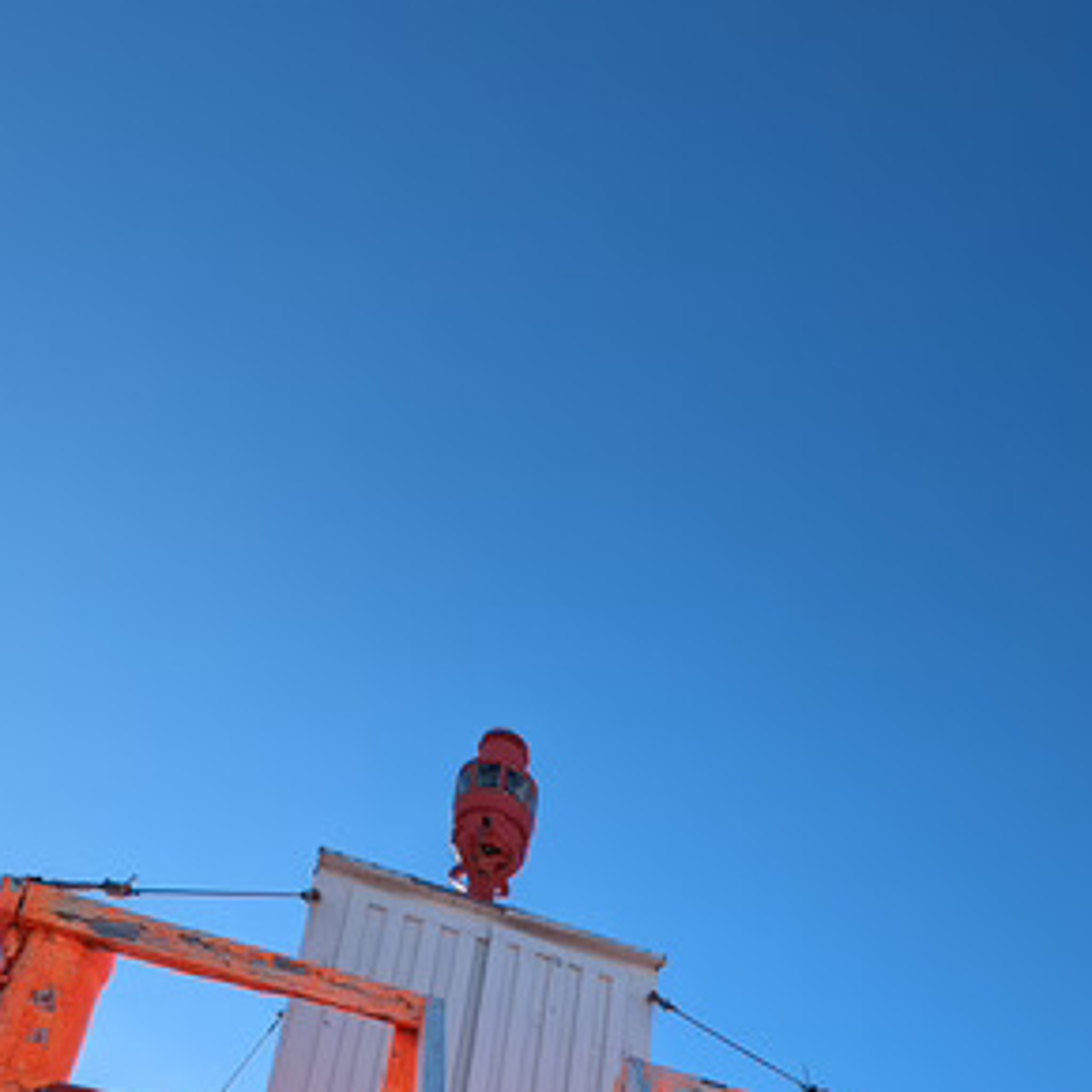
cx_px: 885
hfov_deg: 44.7
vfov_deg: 36.8
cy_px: 1293
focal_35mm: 35
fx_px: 1249
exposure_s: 1/3717
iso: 49
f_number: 2.2
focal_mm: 2.35
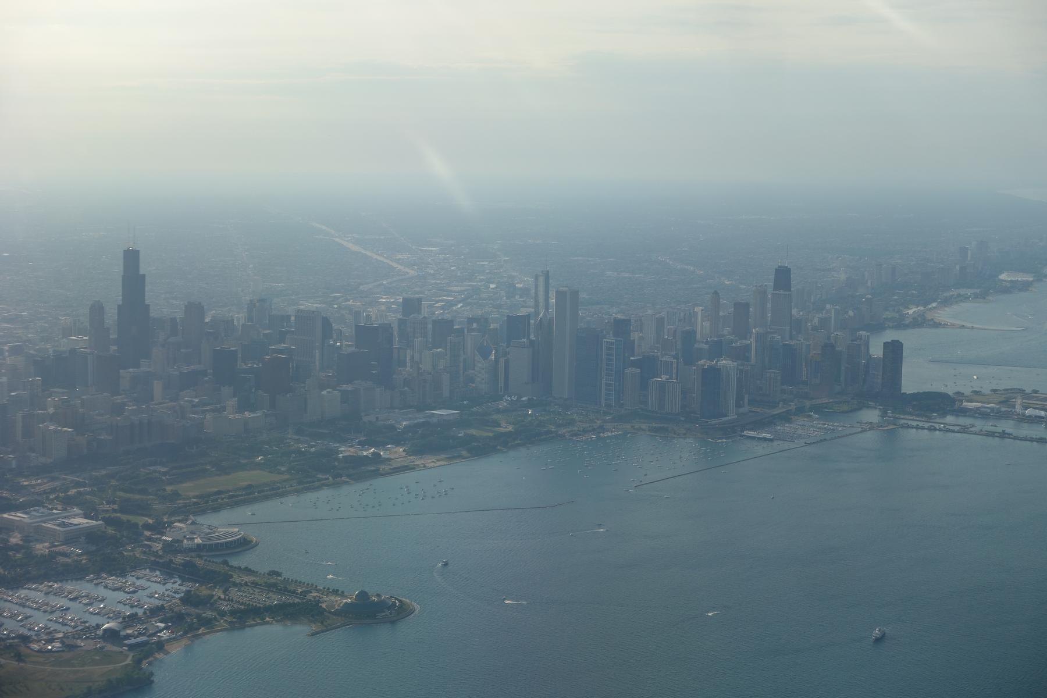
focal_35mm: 58
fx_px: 1687
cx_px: 524
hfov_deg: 34.5
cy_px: 349
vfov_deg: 23.4
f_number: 5.6
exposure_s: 1/320
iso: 125
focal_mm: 21.39
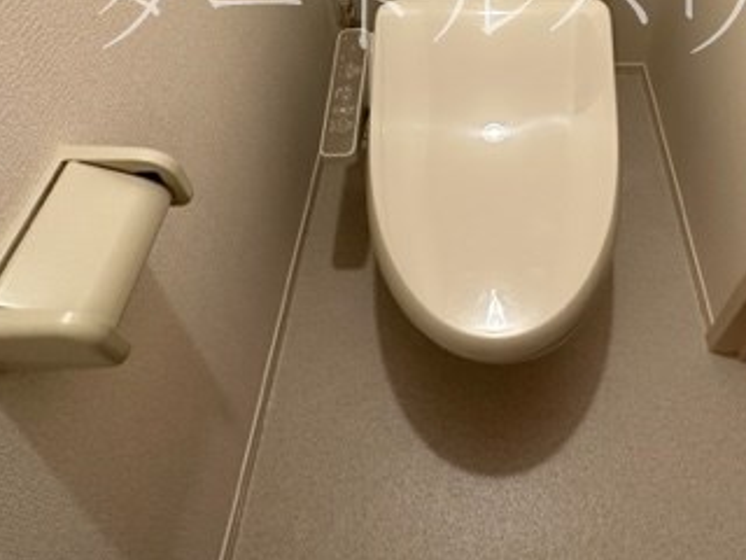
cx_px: 485
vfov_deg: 43.2
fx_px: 603
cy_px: 9
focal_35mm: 28
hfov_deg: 62.2
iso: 400
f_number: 2.2
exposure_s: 1/60
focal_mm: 2.22
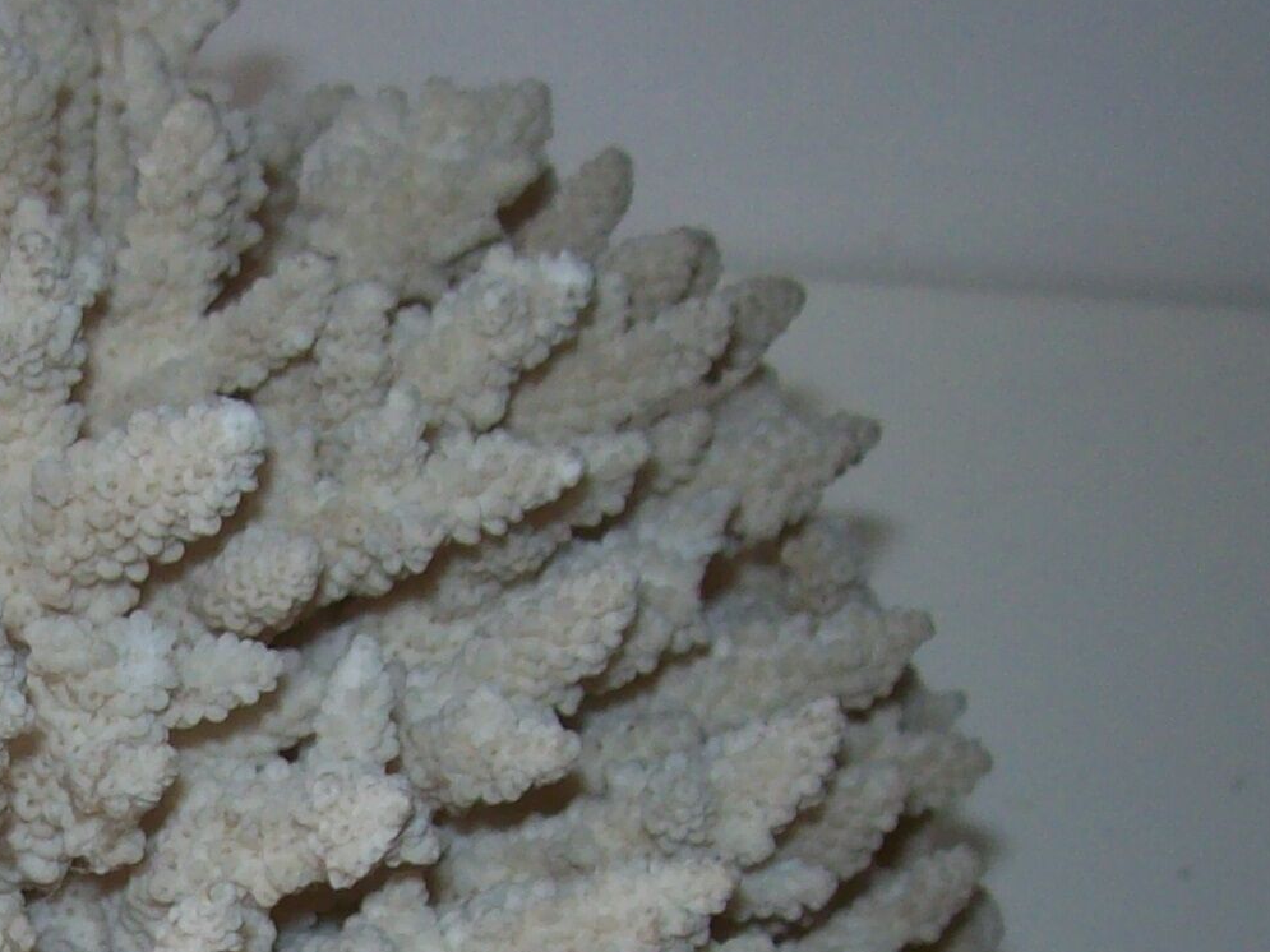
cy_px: 1108
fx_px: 3778
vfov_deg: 14.0
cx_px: -172
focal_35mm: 103
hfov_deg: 18.3
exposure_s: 1/64
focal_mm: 6
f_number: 2.7
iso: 80
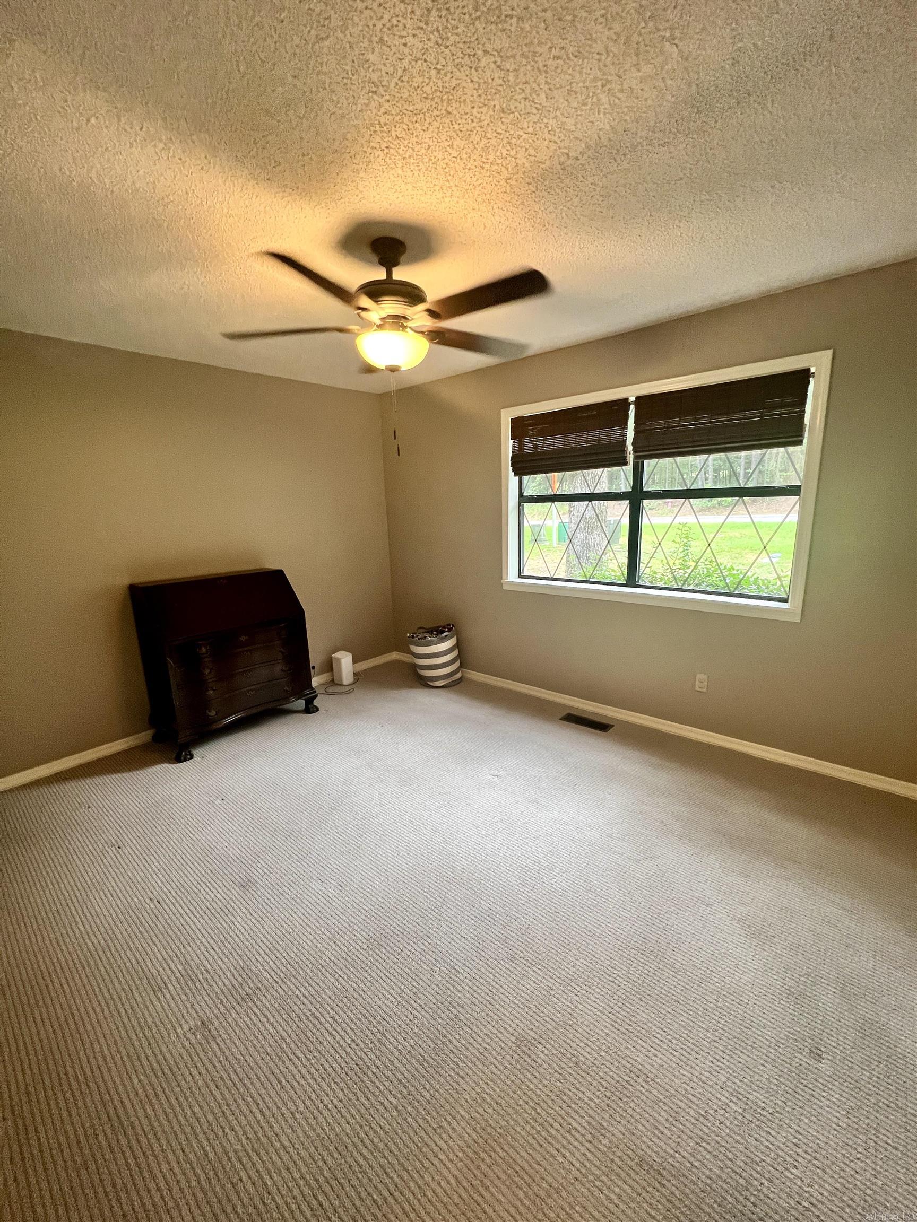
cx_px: 458
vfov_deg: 106.2
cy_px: 611
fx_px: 459
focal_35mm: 13
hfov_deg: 89.9
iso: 200
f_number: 1.8
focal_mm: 1.57
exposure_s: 1/60
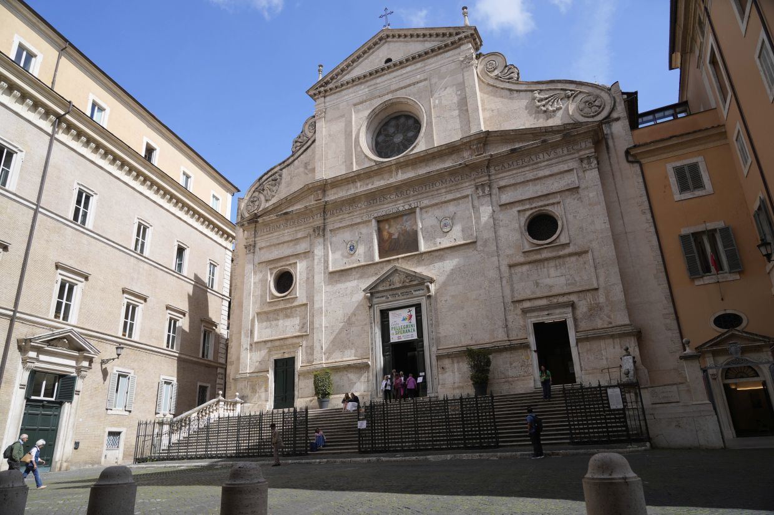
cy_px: 258
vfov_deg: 53.1
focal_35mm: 24
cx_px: 387
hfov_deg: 73.8
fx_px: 516
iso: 160
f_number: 4
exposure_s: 1/1250
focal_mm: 24
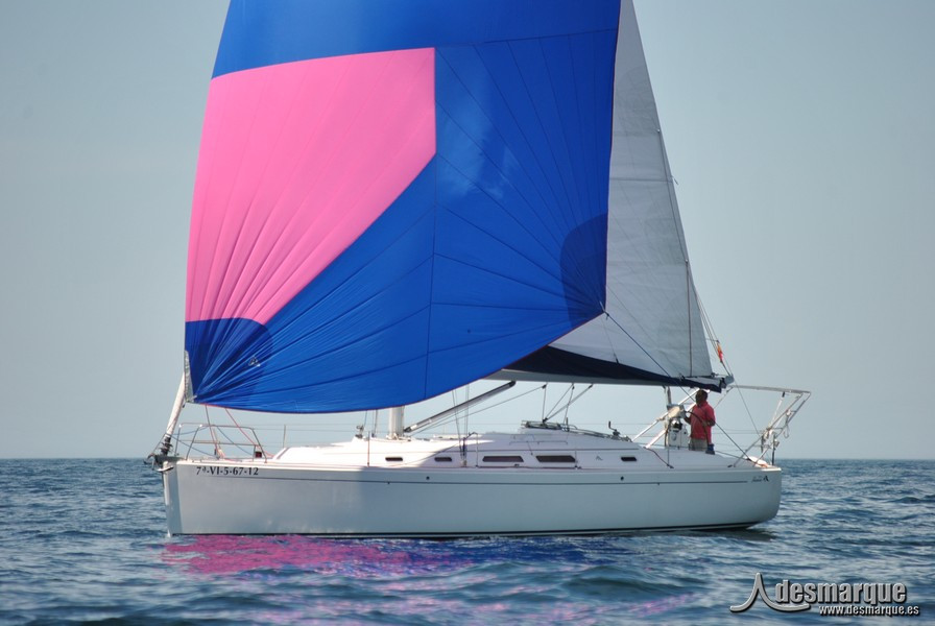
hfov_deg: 6.9
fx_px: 7802
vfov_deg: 4.6
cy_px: 313
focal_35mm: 300
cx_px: 468
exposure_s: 1/800
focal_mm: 200
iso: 200
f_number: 5.6
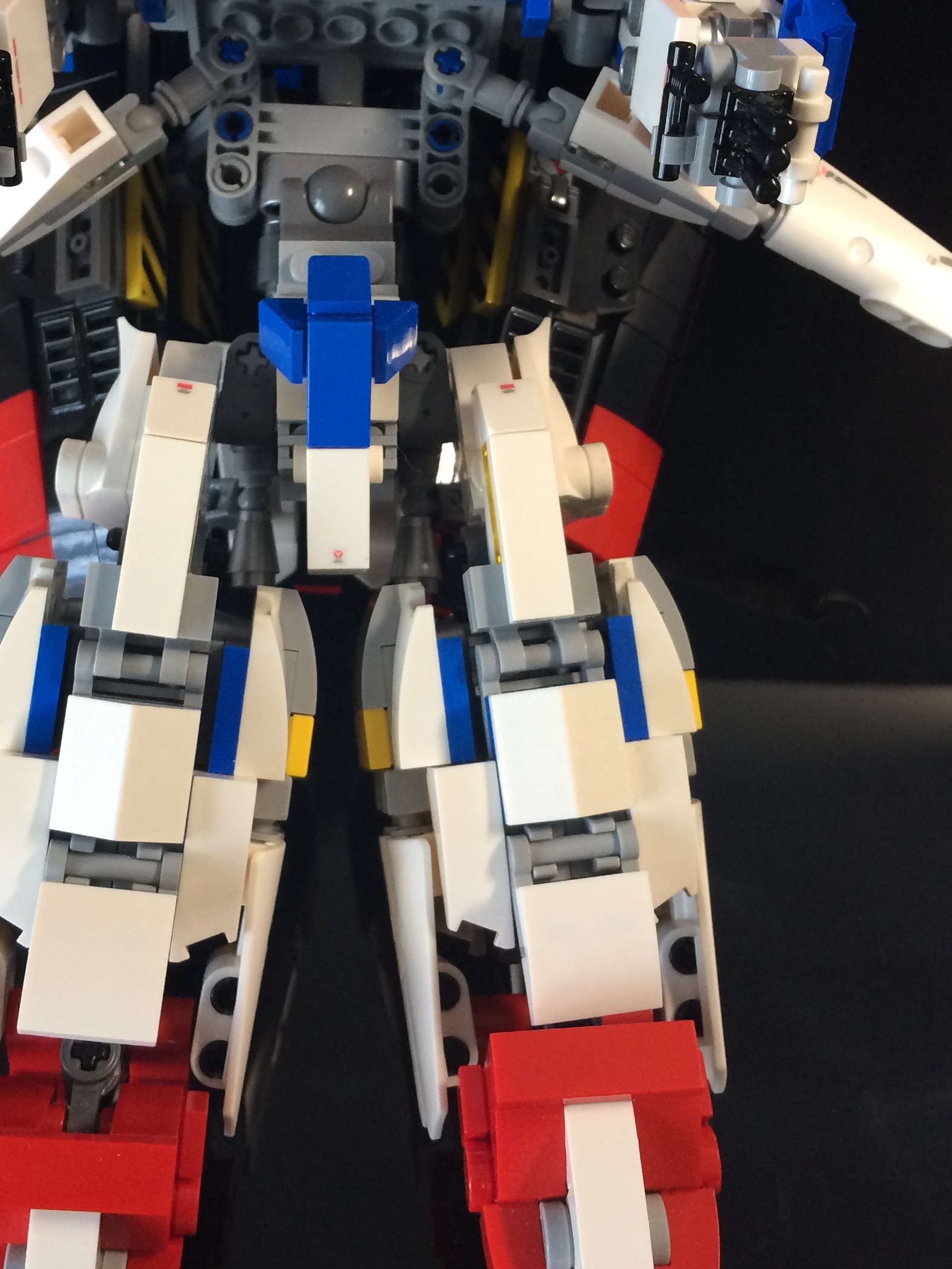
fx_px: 1650
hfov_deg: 32.1
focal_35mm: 45
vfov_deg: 41.9
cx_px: 392
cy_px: 503
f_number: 2.2
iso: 64
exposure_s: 1/33
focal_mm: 4.15
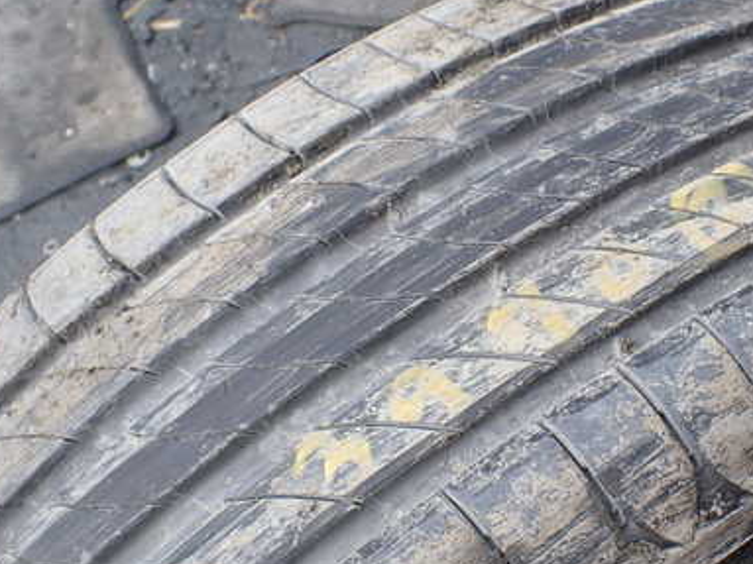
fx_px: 1022
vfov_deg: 30.8
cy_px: 309
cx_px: 499
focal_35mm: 47
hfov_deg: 40.0
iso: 100
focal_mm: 5.4
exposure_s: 1/400
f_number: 3.2
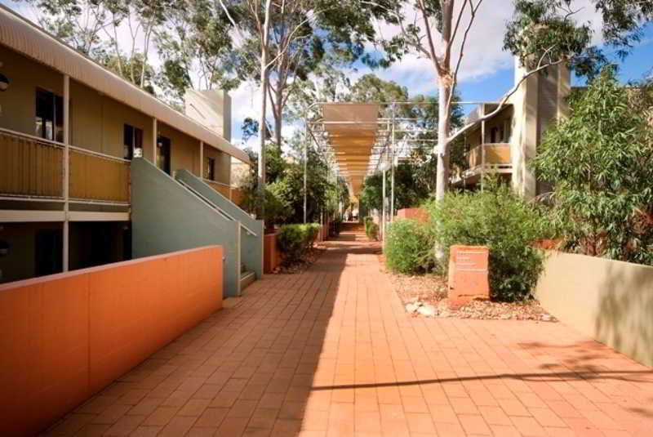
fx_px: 545
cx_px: 326
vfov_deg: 43.7
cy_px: 218
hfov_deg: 61.9
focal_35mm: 30
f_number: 13
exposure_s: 1/50
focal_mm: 20
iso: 100
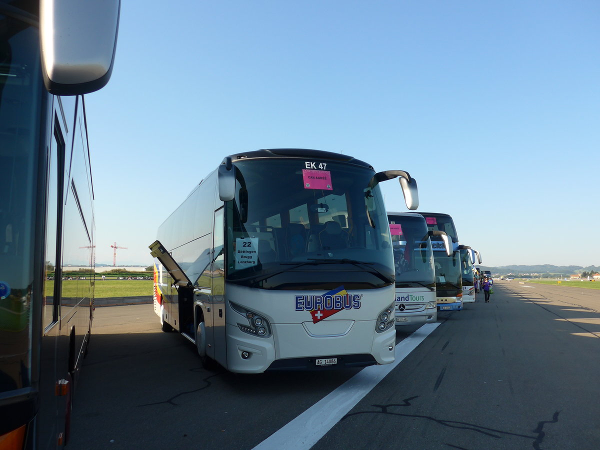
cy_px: 225
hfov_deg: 61.7
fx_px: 503
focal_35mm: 29
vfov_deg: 48.2
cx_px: 300
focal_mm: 6
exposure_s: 1/800
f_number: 2.8
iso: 80
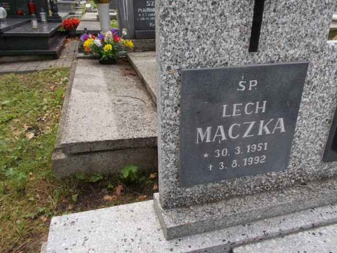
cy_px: 126
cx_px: 168
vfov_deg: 53.1
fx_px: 253
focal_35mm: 26
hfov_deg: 67.3
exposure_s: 1/250
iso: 80
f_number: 3.2
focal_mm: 4.6
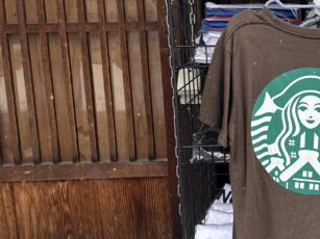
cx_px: 344
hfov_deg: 31.8
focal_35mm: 54
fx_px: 499
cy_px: 75
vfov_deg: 26.8
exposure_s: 1/1060
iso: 80
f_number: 1.78
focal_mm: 6.76
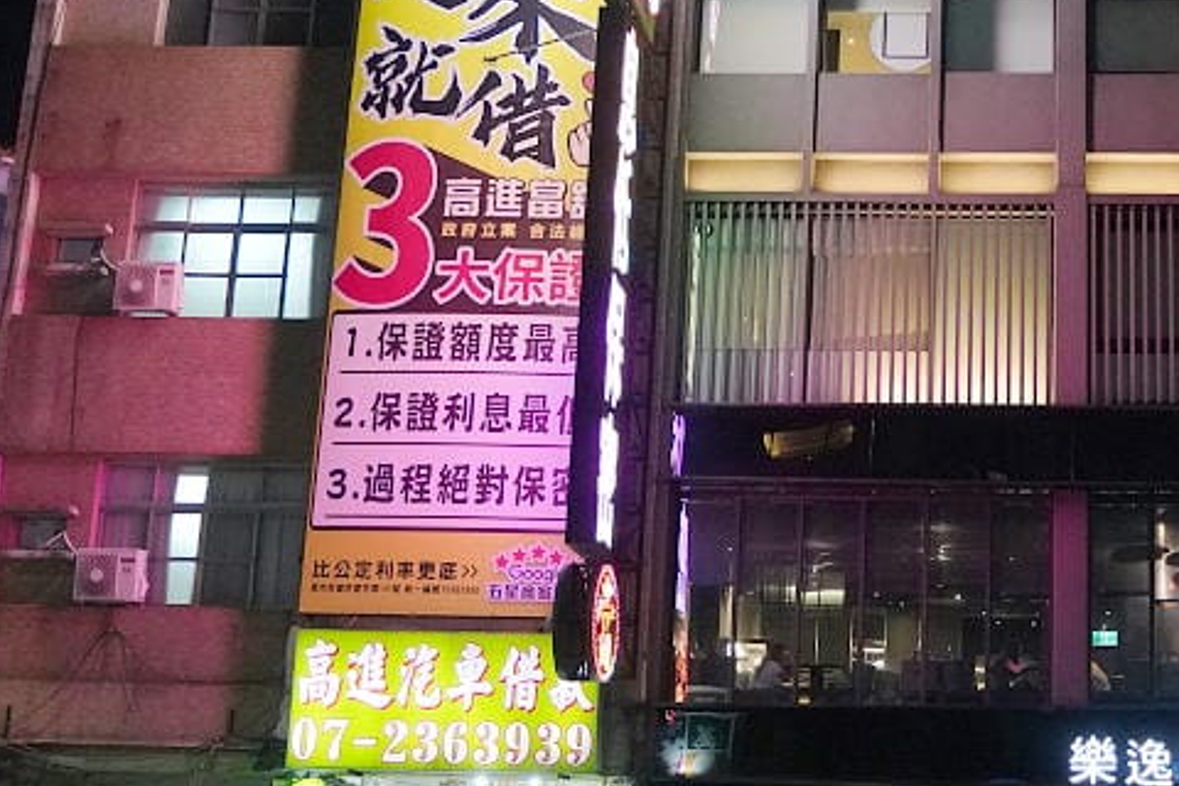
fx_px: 2292
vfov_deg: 19.3
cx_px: 1049
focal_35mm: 70
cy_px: 160
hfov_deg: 27.8
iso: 5000
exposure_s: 1/160
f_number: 2.8
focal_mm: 28
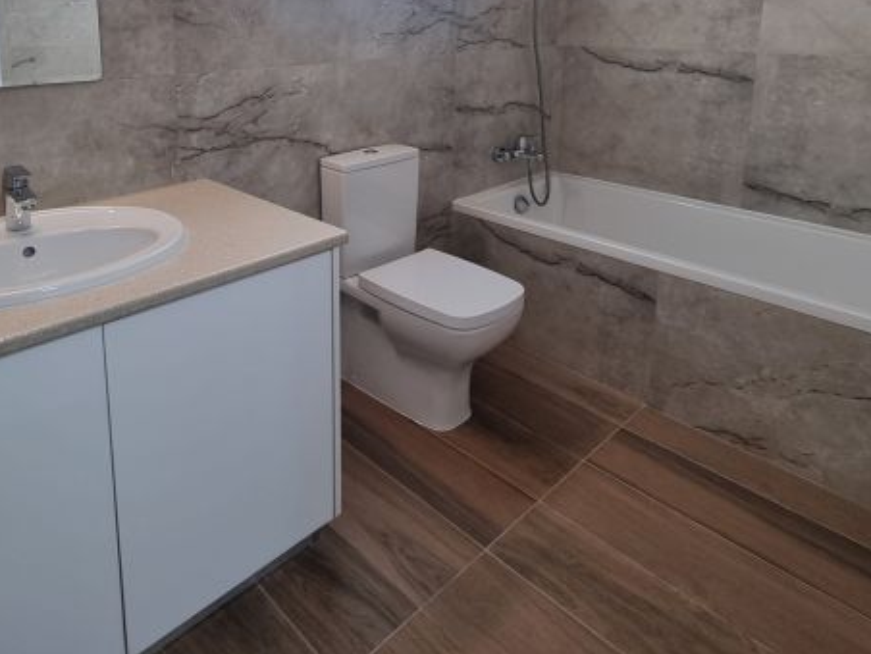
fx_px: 579
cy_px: 123
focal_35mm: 23
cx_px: 320
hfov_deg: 72.5
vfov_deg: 54.5
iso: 100
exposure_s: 1/50
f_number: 2.2
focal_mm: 2.2
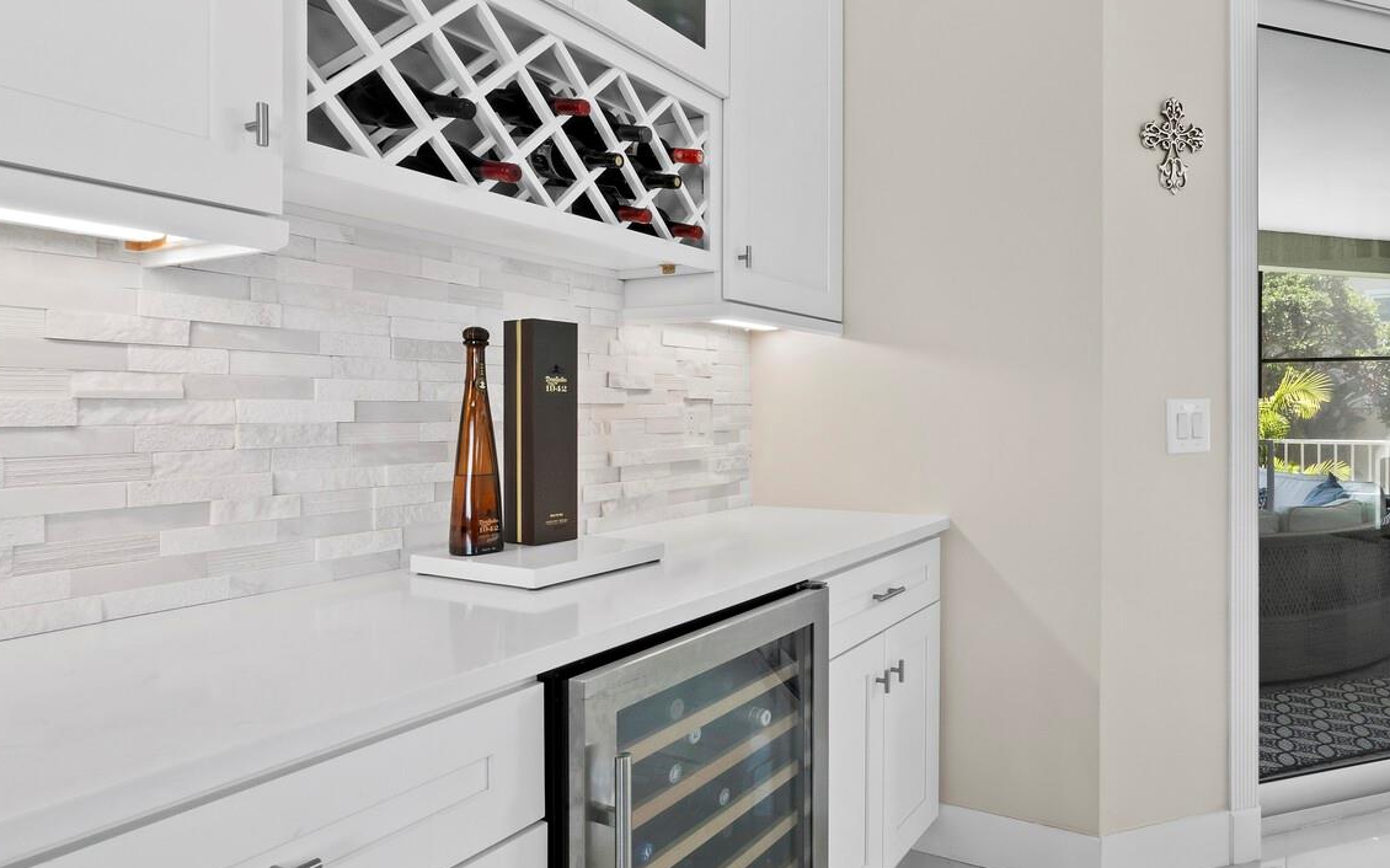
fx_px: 795
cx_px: 889
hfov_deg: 80.4
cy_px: 413
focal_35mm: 21
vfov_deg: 57.2
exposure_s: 1/4
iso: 250
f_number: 11
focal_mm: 7
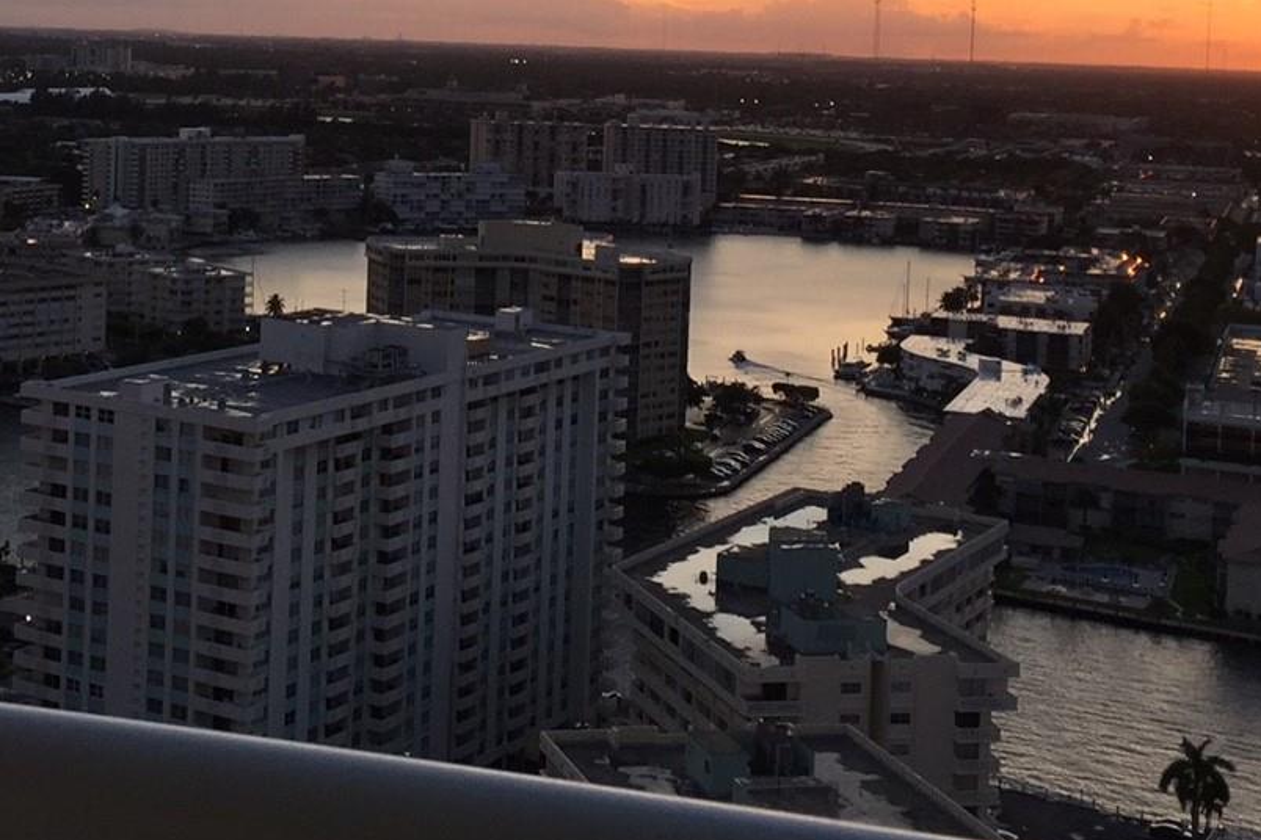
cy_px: 111
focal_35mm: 60
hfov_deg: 32.8
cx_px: 314
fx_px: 2102
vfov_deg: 22.2
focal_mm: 4.15
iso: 32
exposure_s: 1/316
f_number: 2.2
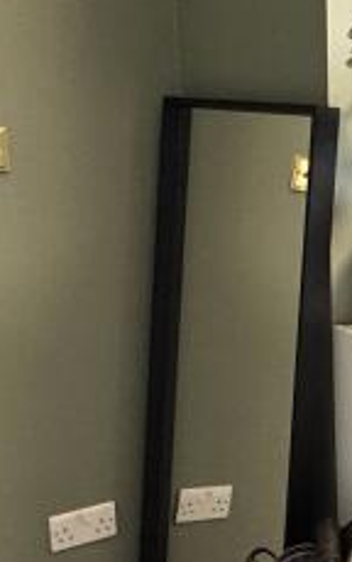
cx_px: 604
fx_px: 1012
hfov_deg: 16.9
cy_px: 283
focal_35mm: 66
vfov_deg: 31.1
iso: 200
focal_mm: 2.22
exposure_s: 1/50
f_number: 2.2
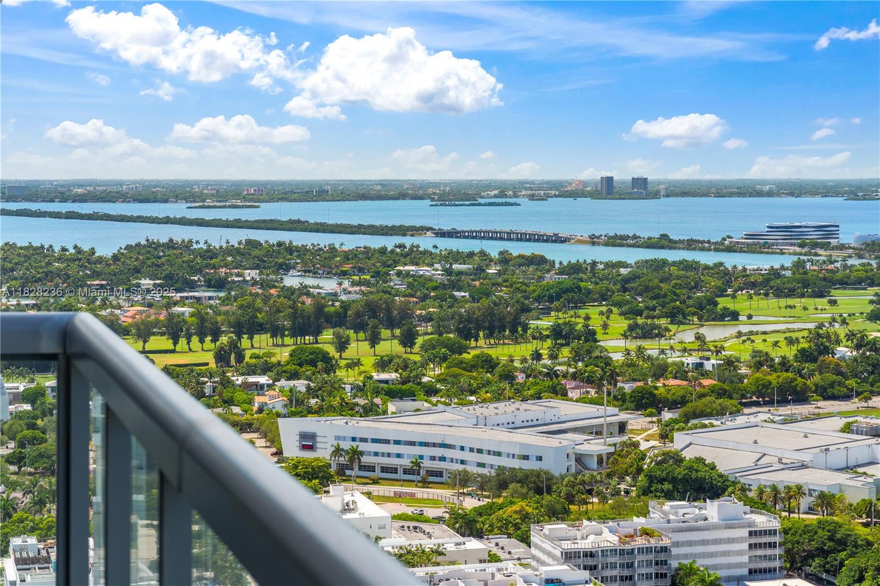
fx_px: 1711
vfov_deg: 19.4
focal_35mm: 70
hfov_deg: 28.8
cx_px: 440
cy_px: 293
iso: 320
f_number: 8
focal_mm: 70
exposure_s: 1/800
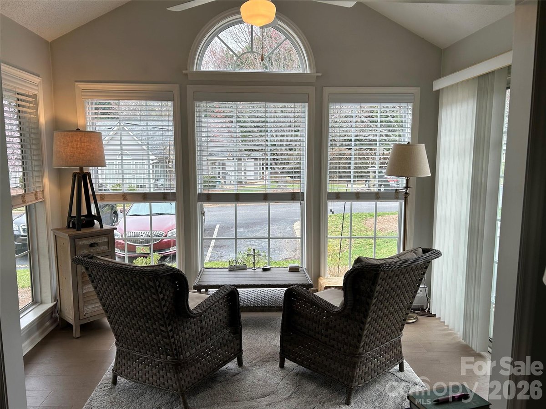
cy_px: 204
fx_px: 410
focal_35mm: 26
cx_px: 273
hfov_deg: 67.3
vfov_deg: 53.1
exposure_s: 1/256
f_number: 1.5
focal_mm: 5.7
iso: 40
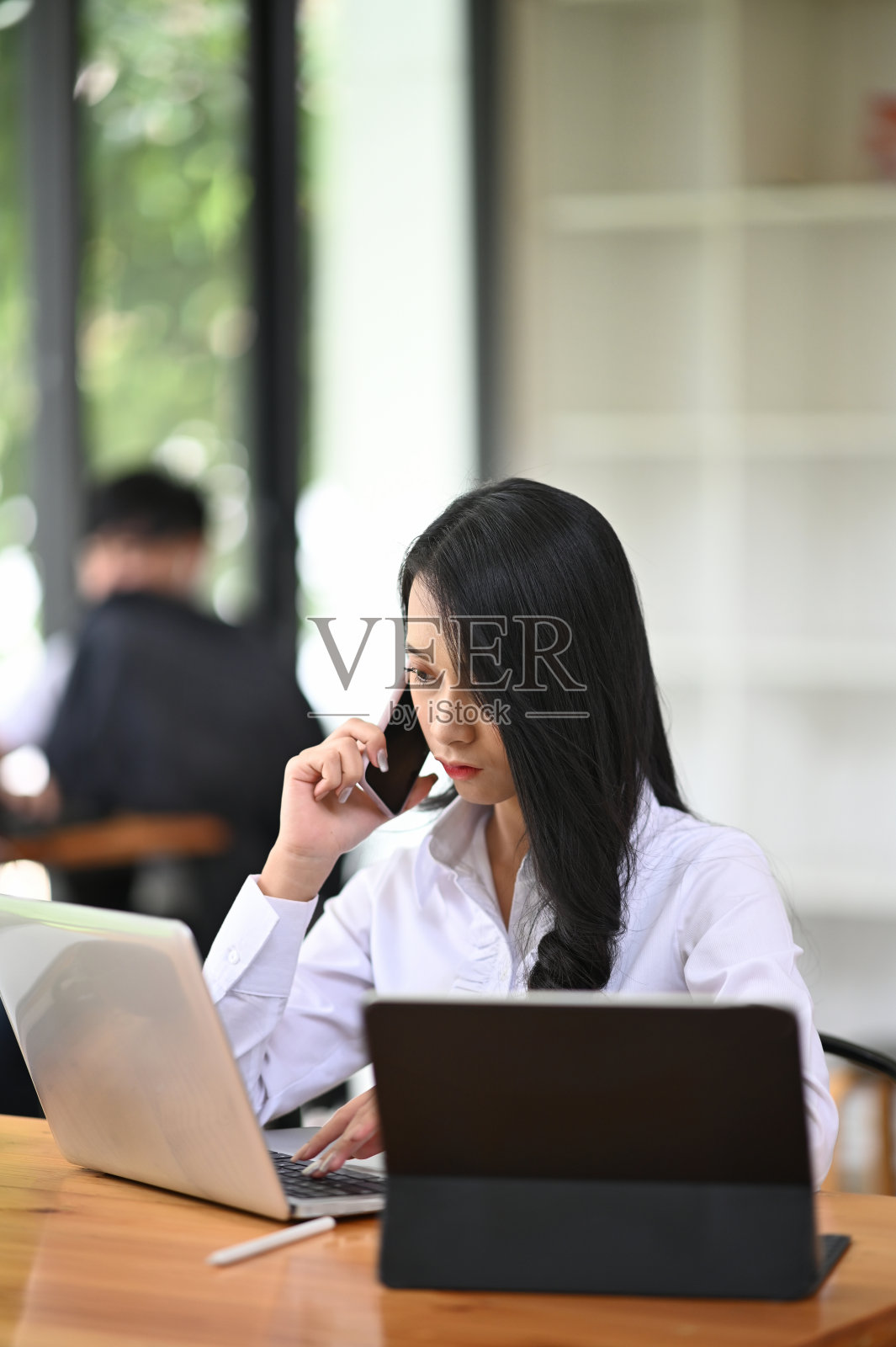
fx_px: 3924
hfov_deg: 13.0
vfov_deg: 19.5
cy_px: 674
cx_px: 448
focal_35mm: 105
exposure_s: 1/400
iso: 250
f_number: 1.4
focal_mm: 105
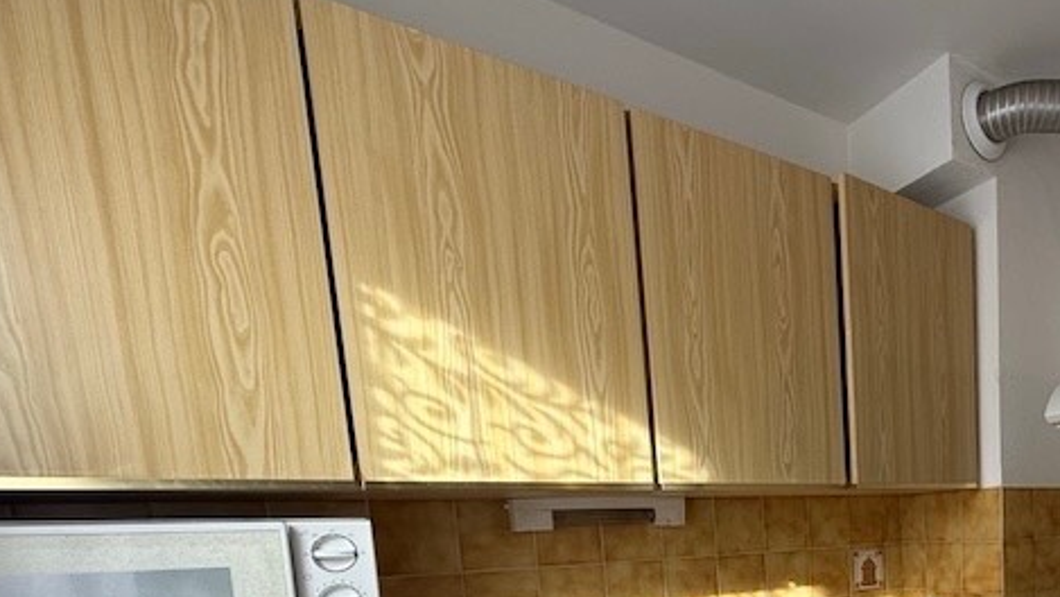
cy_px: 617
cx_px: 861
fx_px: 731
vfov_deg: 38.6
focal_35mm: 26
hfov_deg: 64.9
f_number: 2.2
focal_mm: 2.22
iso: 100
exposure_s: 1/99
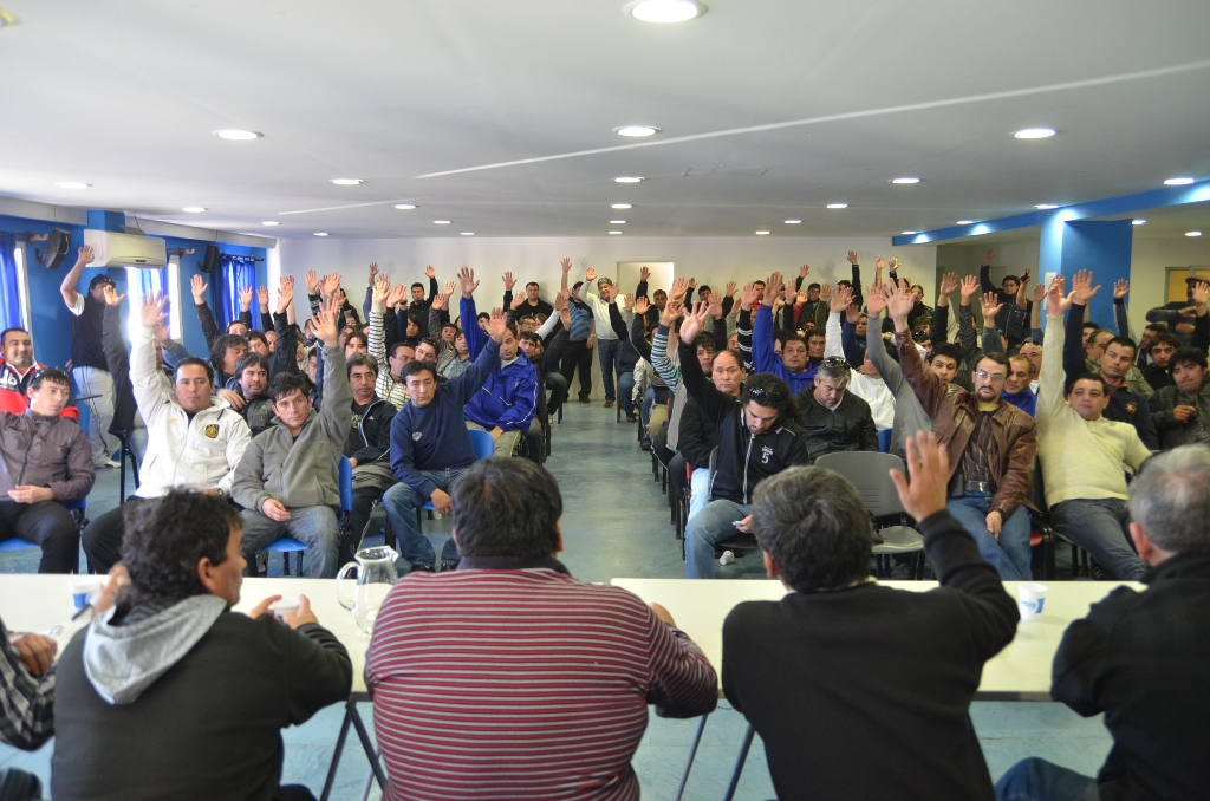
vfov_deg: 36.7
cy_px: 400
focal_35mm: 36
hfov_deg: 53.2
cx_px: 605
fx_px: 1207
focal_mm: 24
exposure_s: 1/60
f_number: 4
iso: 1000
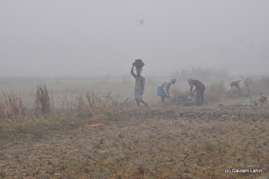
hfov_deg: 20.6
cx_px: 134
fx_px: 739
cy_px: 90
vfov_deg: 13.8
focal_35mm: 99
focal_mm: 66
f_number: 14
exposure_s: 1/100
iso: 640
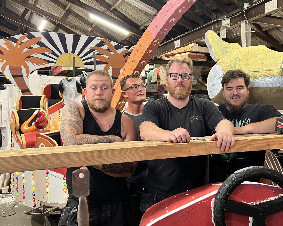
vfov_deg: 39.2
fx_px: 318
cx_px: 179
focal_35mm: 38
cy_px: 111
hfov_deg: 47.5
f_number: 1.5
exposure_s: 1/50
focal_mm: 5.7
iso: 250
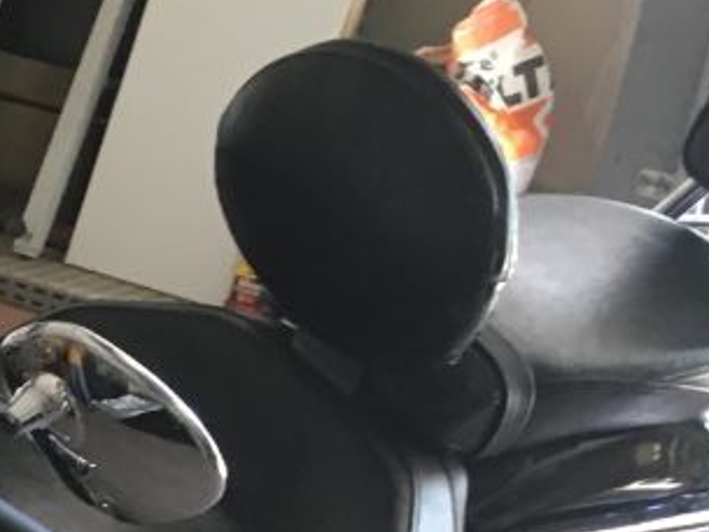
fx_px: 2499
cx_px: -770
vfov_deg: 11.7
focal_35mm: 122
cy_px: 730
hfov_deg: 13.5
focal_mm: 4.15
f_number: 2.2
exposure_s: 1/33
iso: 100
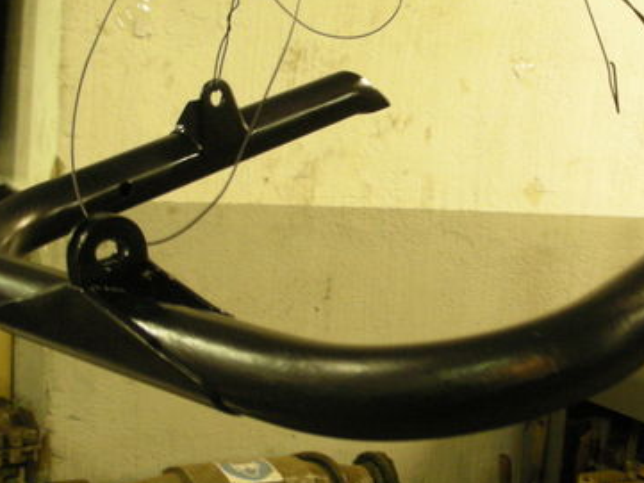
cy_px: 250
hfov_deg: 31.1
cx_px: 394
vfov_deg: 23.7
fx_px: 1154
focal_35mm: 62
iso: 200
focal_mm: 5.8
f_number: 2.8
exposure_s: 1/13.7
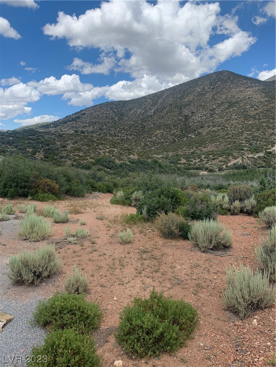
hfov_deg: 53.1
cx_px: 138
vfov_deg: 67.3
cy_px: 184
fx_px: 276
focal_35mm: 26
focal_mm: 4.25
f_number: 1.8
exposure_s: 1/1845
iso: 25
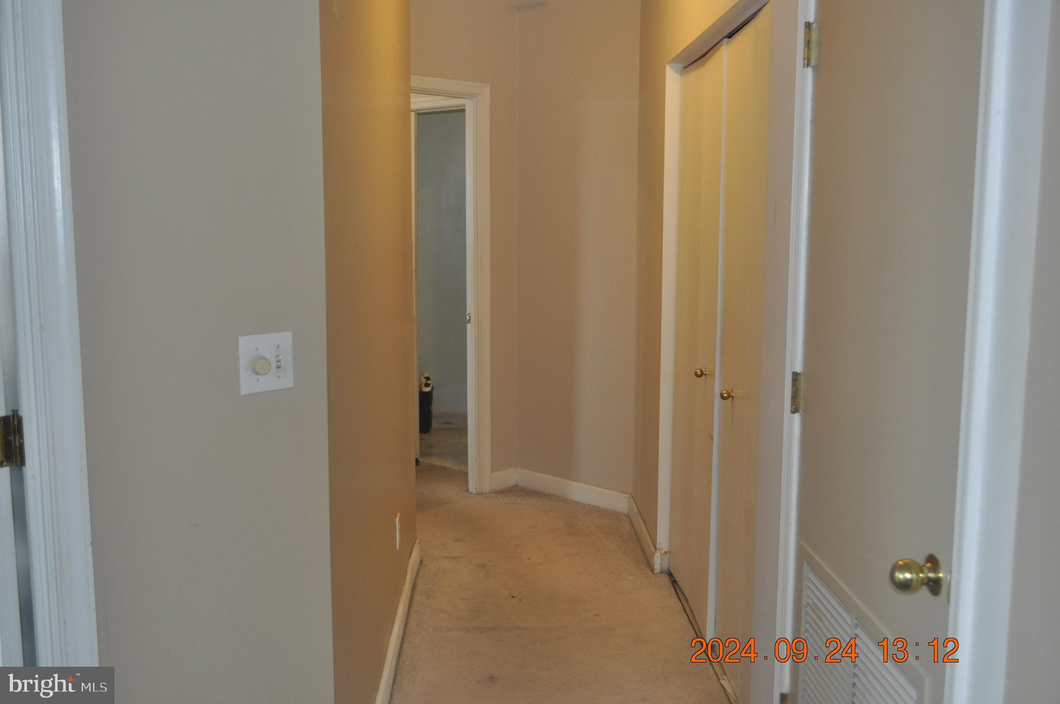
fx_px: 970
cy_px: 352
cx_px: 530
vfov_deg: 39.9
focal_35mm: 33
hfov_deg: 57.3
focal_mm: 22
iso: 800
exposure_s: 1/60
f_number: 4
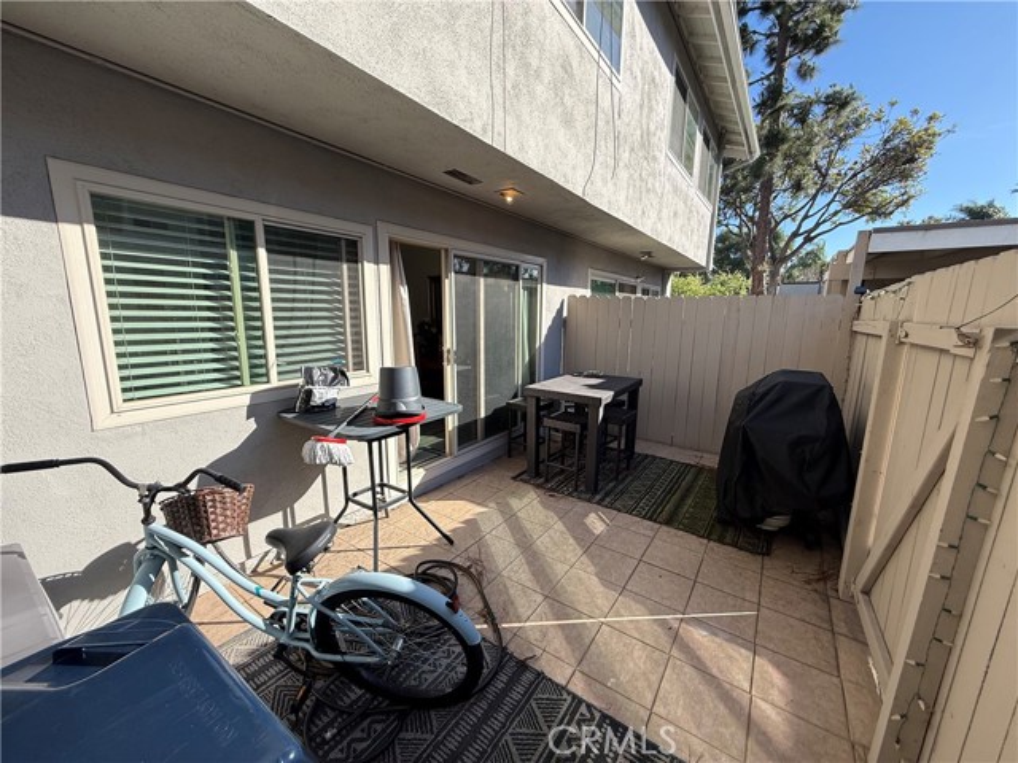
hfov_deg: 102.1
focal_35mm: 14
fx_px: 412
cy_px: 382
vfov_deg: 85.7
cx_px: 509
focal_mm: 2.22
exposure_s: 1/830
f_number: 2.2
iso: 64
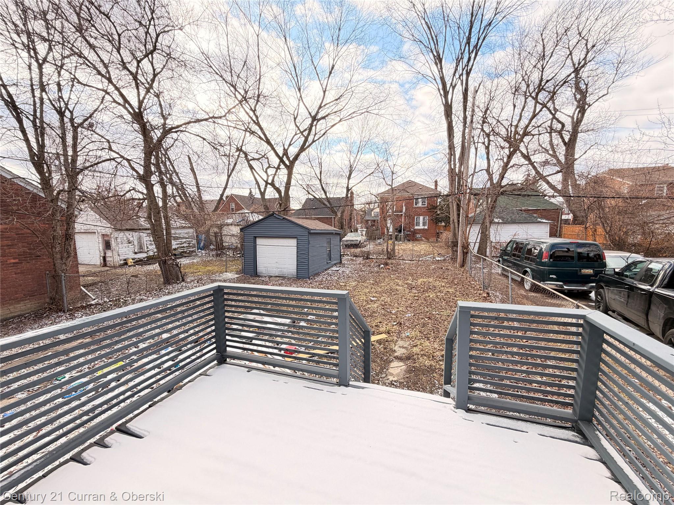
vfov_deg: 85.7
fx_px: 273
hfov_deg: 102.1
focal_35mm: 14
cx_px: 337
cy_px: 252
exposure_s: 1/175
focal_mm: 2.22
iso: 50
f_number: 2.2
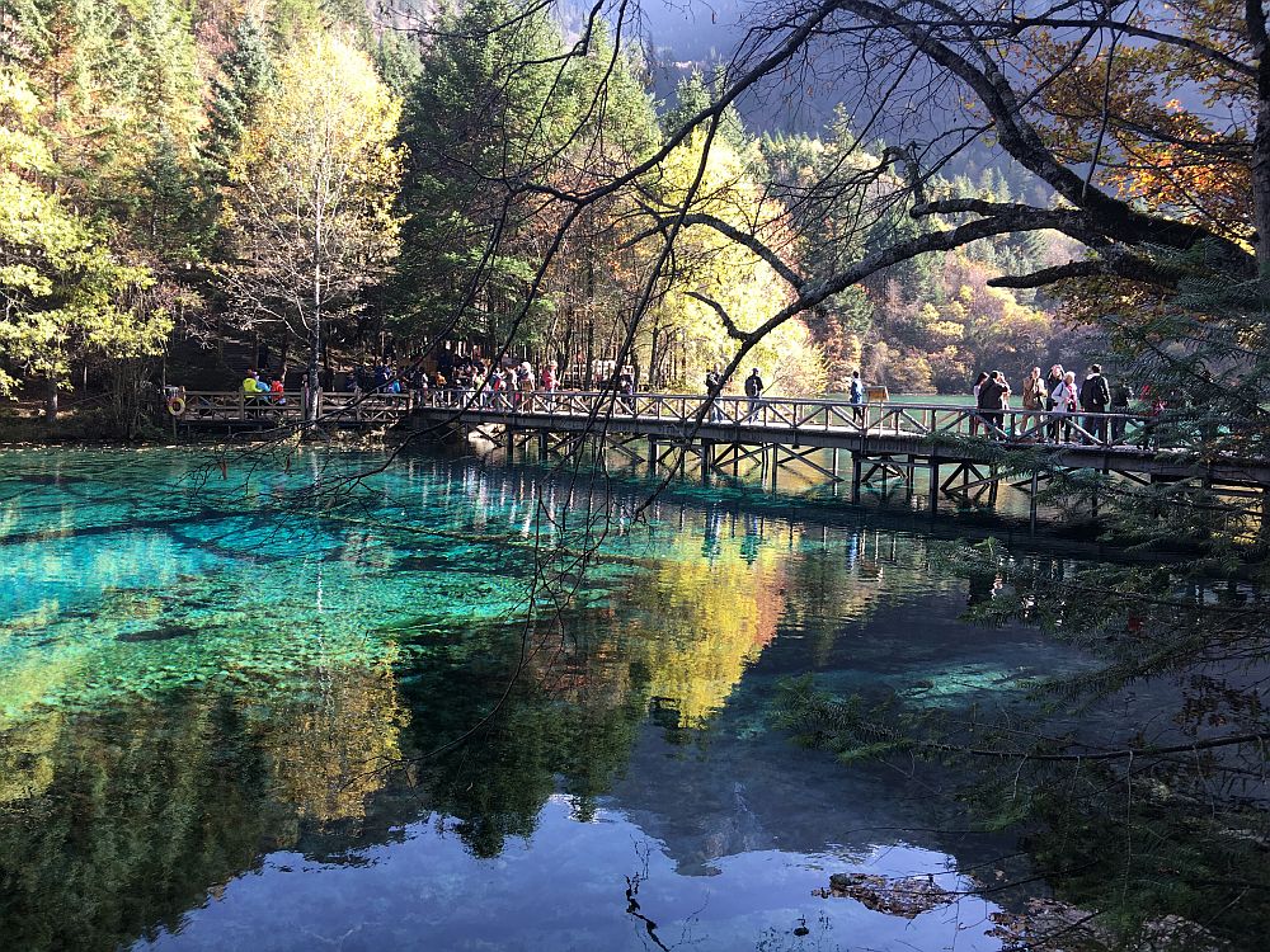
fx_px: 1064
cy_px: 476
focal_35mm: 29
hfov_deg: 61.7
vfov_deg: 48.2
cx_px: 635
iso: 25
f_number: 2.2
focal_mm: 4.15
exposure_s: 1/100
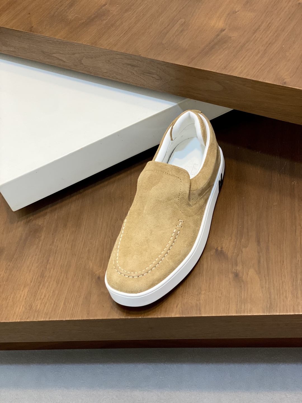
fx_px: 605
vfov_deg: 36.8
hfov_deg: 28.0
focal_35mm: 52
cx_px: 151
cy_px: 202
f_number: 2
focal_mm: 6
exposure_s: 1/100
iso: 50
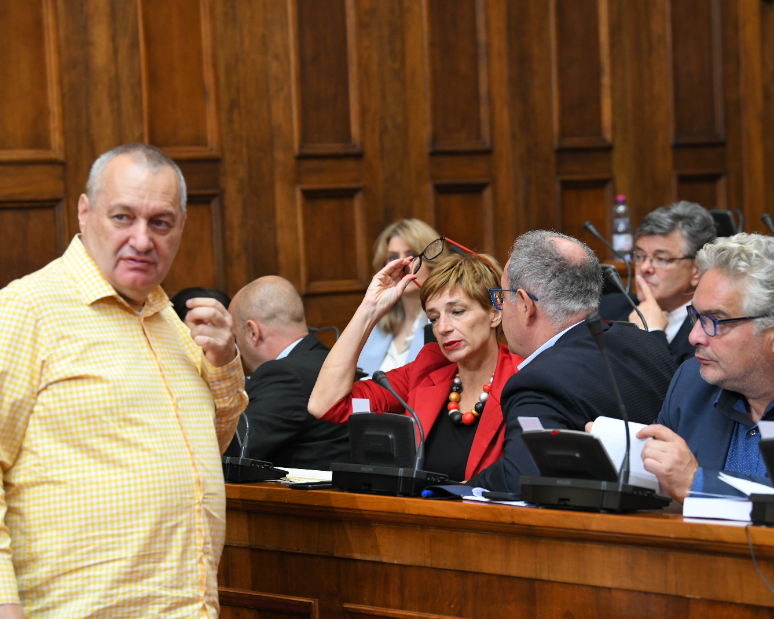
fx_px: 2657
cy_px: 310
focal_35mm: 116
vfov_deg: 13.3
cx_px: 410
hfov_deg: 16.6
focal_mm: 102
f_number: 4
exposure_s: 1/250
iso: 3200
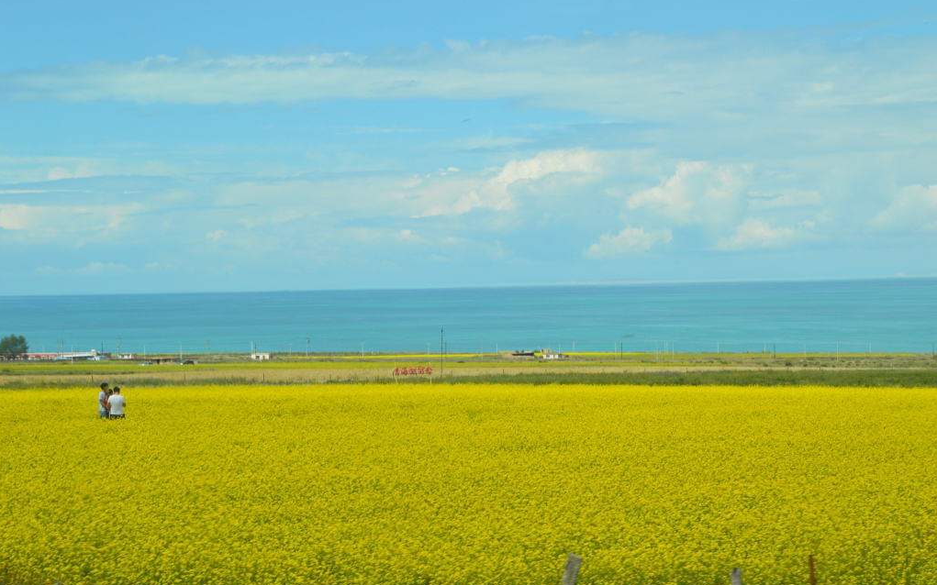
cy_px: 308
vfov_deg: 13.8
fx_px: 2426
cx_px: 468
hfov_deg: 21.9
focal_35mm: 95
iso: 400
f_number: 11
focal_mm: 62
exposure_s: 1/500
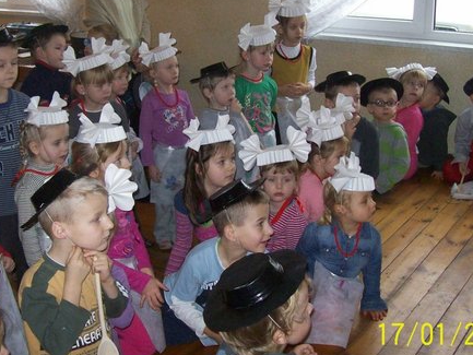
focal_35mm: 54
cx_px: 217
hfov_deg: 35.5
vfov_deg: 26.9
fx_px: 738
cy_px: 121
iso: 200
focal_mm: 6
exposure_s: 1/64
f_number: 2.7
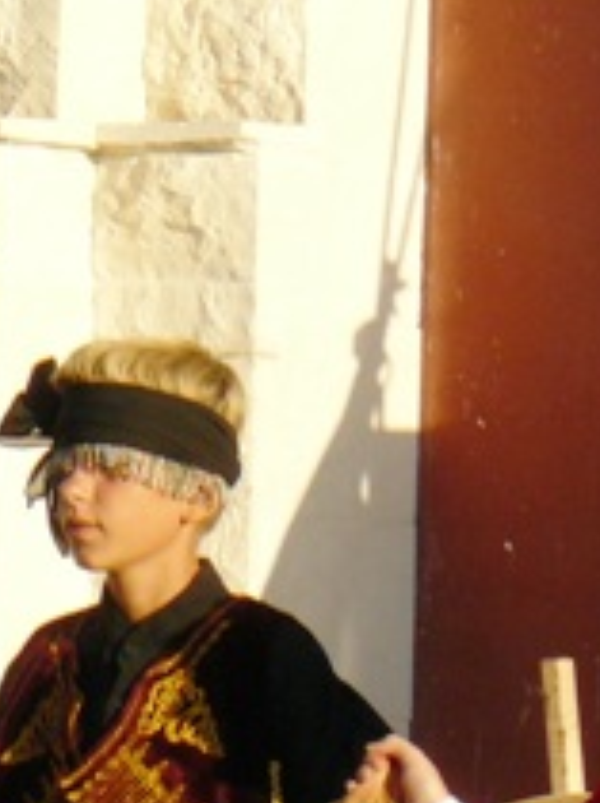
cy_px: 853
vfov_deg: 4.0
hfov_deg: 3.0
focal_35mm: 500
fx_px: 11579
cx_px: -111
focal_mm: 27.4
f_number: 5.6
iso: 100
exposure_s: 1/200
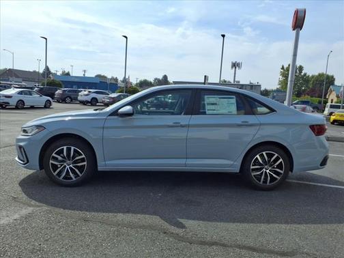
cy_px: 129
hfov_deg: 65.3
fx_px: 268
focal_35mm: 27
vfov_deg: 51.4
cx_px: 172
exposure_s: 1/3333
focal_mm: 3.58
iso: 40
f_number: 1.9
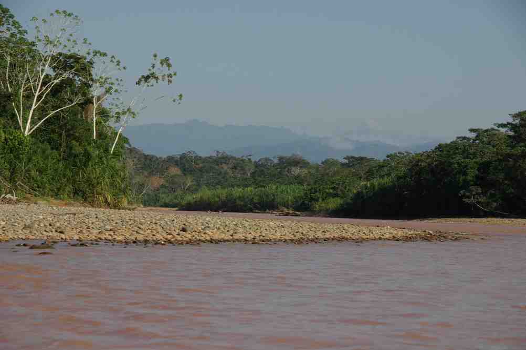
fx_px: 2023
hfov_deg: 14.8
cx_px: 263
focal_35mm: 139
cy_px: 175
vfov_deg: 9.9
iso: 100
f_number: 9.5
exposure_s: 1/250
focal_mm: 92.4
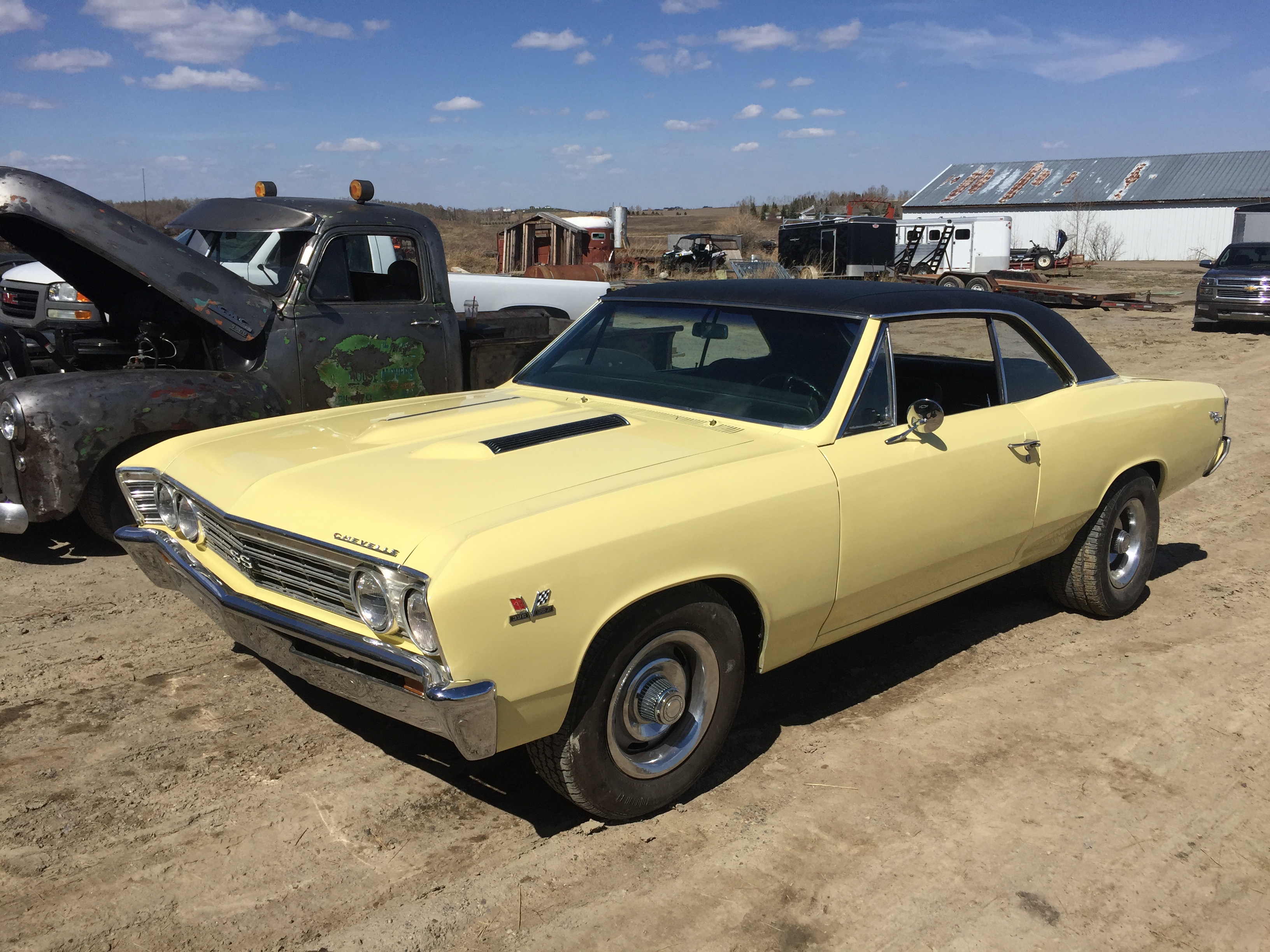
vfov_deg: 48.2
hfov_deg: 61.7
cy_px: 476
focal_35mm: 29
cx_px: 635
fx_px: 1064
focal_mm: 4.15
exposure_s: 1/4950
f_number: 2.2
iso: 32
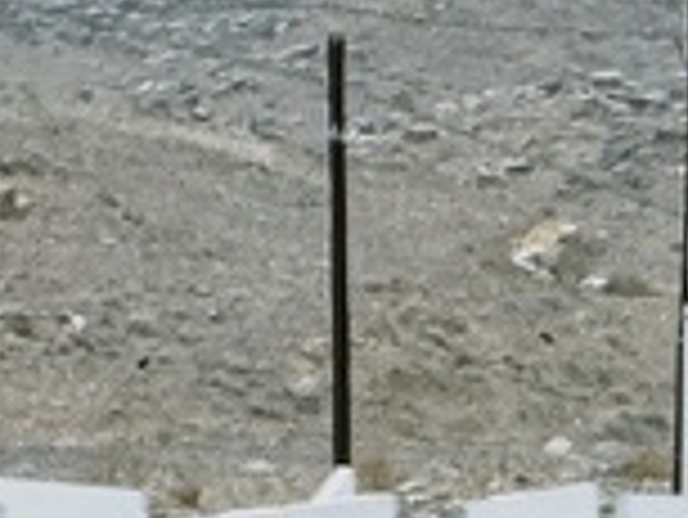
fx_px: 15933
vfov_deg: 1.9
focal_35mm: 801
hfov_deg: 2.5
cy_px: 18
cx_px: 1448
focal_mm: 15.66
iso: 32
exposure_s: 1/139
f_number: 2.8
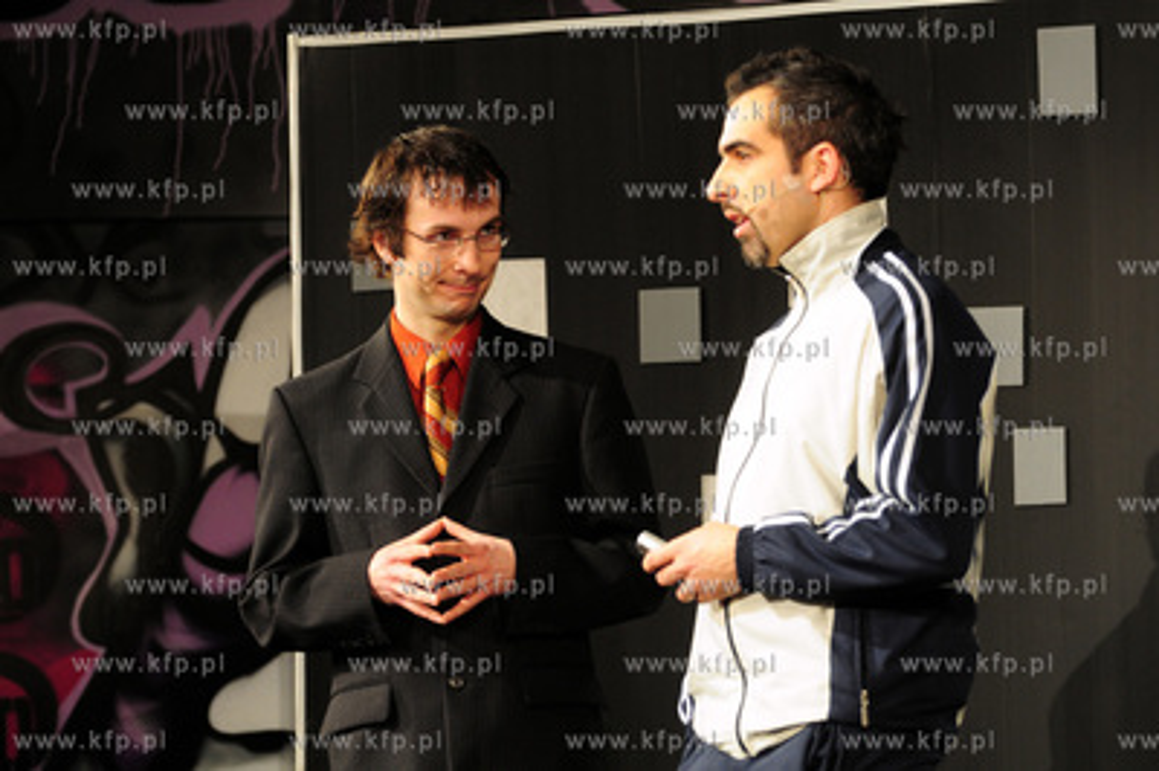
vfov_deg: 6.5
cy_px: 386
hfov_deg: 9.8
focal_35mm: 210
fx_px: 6755
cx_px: 580
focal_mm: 140
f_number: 4.8
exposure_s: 1/50
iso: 640
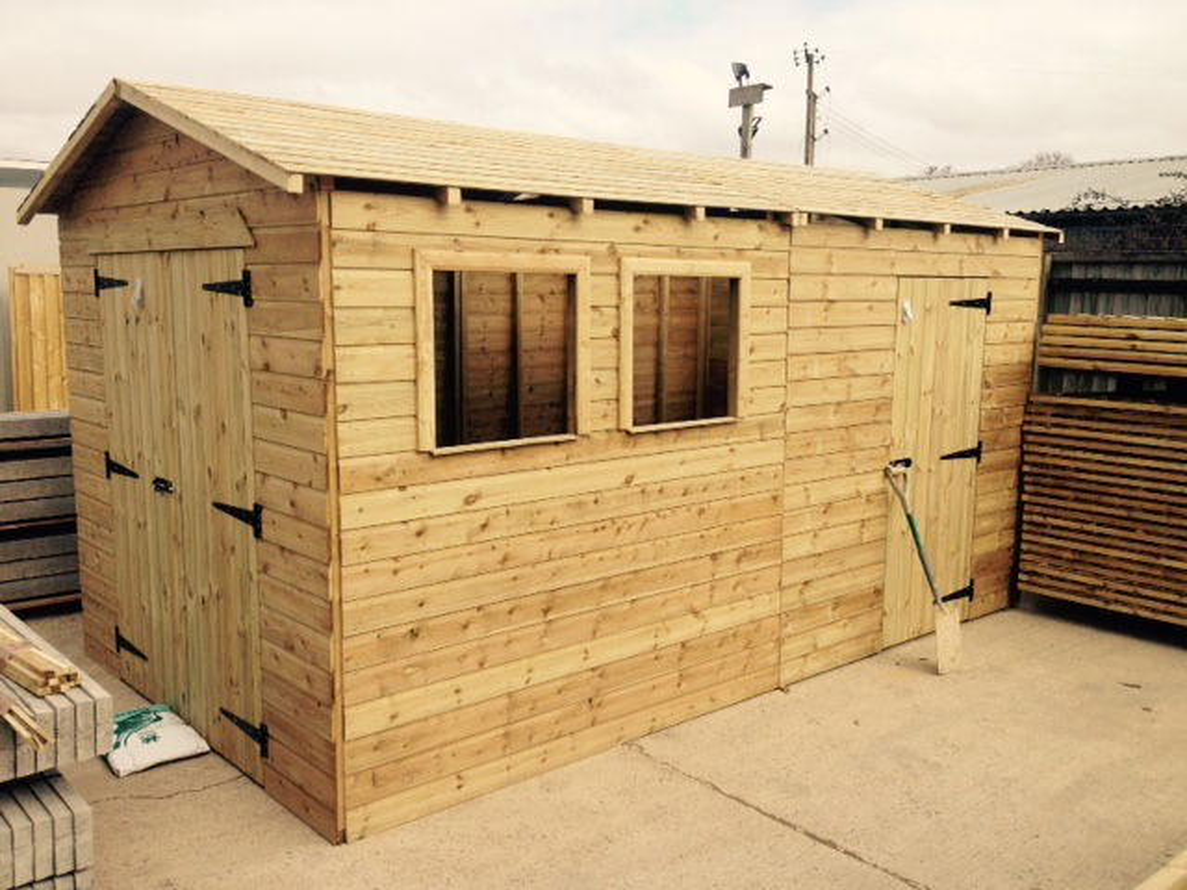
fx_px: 1200
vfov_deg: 40.7
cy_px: 445
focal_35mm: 35
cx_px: 594
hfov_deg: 52.6
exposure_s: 1/1381
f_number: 2.4
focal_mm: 4.28
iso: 50
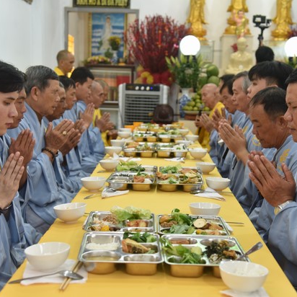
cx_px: 149
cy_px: 148
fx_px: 621
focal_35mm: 64
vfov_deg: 26.9
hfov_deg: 26.9
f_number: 4
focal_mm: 50
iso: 500
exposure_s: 1/60
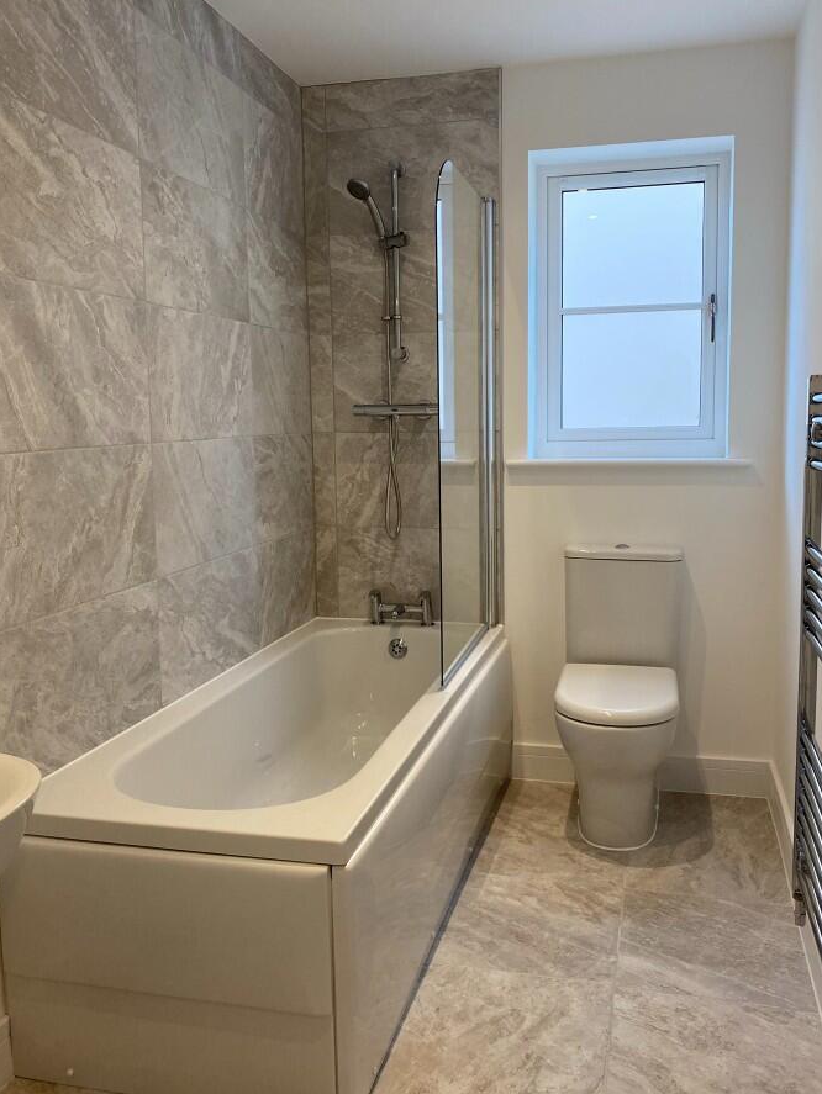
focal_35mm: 30
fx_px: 949
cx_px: 430
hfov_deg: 46.8
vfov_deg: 59.9
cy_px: 523
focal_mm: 4.25
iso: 125
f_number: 1.8
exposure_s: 1/121
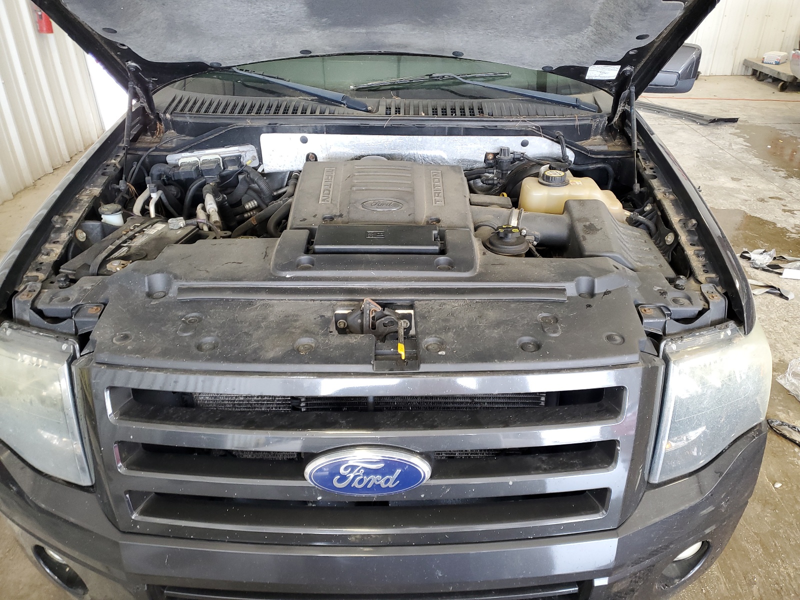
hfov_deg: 67.3
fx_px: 601
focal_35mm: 26
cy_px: 300
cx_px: 400
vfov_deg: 53.1
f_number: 1.5
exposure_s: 1/60.2
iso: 76
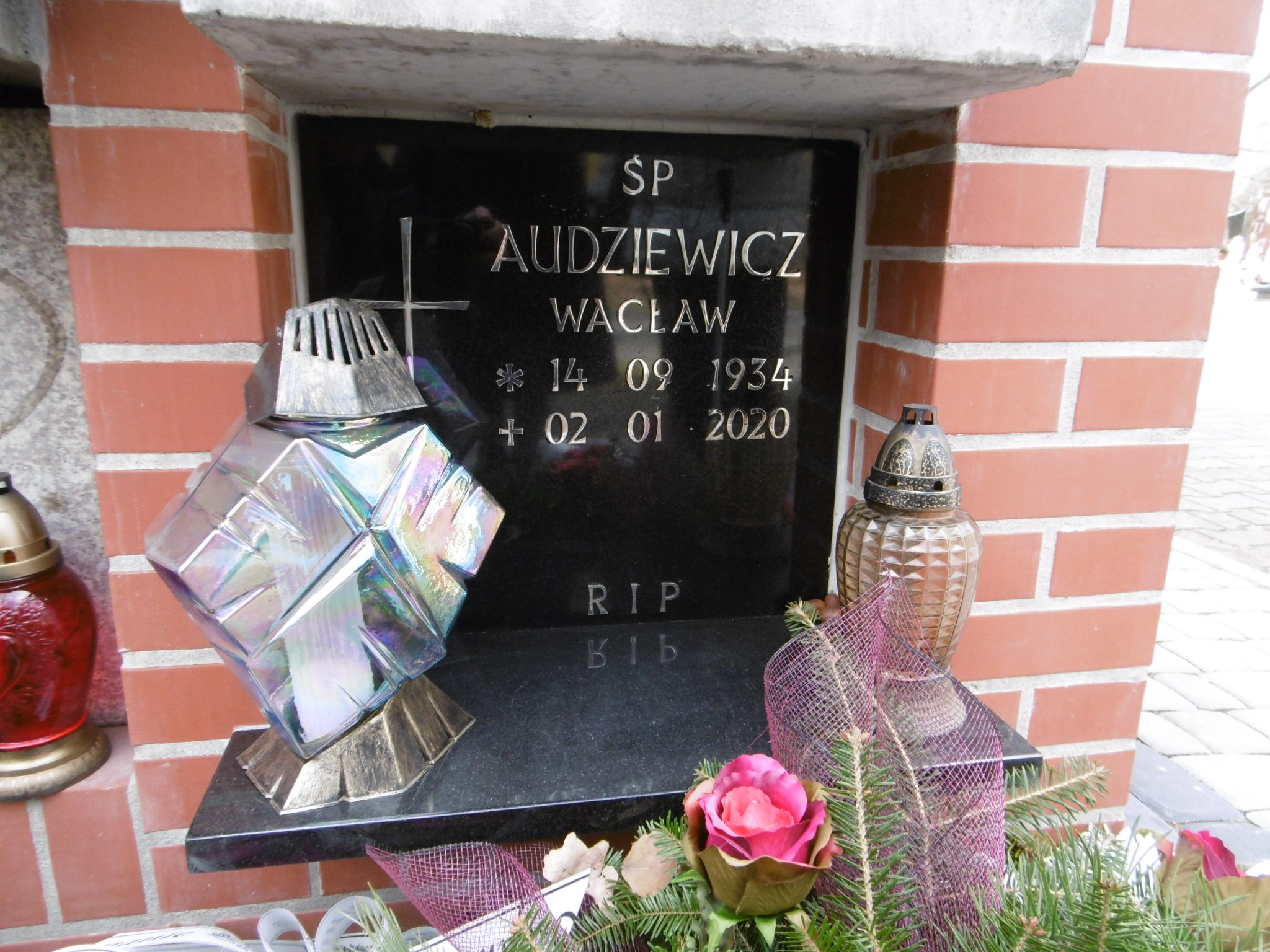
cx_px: 635
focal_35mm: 24
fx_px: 881
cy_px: 476
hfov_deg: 71.6
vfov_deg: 56.8
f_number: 3.1
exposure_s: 1/60
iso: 160
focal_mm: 4.3
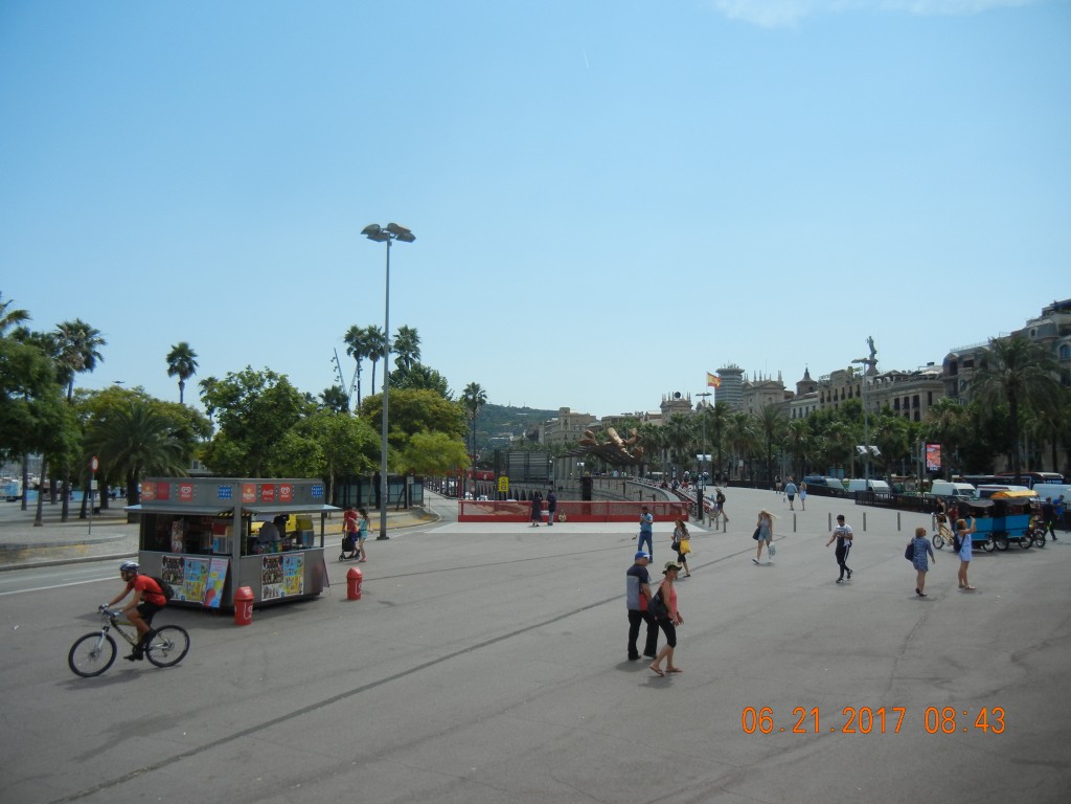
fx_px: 928
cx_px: 536
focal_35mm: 30
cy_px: 402
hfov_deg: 60.0
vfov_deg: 46.8
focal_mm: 5.4
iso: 160
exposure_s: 1/567
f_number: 7
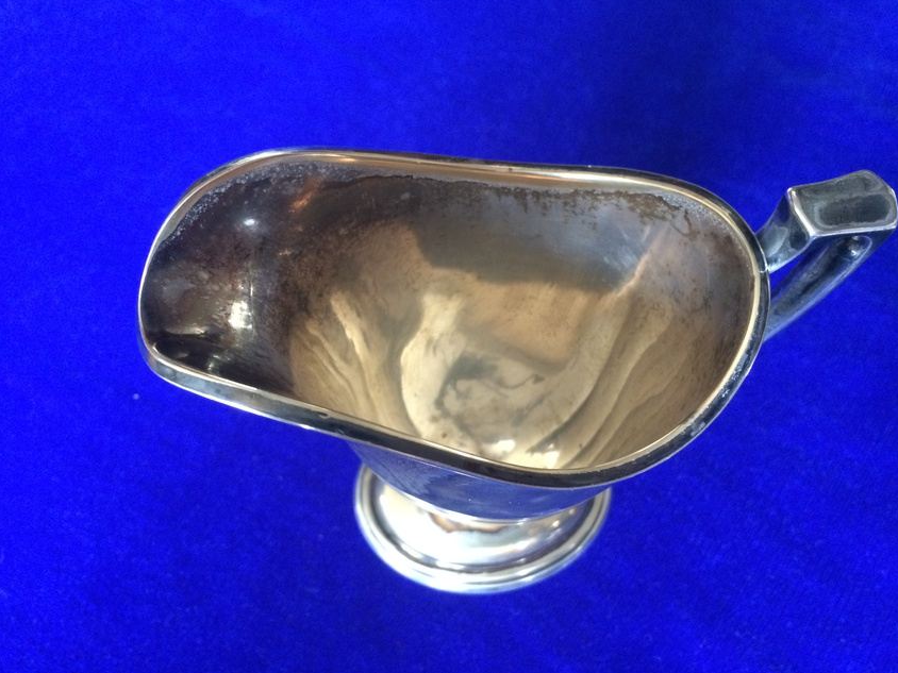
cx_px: 443
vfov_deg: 44.1
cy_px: 316
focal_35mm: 32
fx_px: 830
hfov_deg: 56.8
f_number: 2.2
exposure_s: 1/24
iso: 320
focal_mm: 4.12
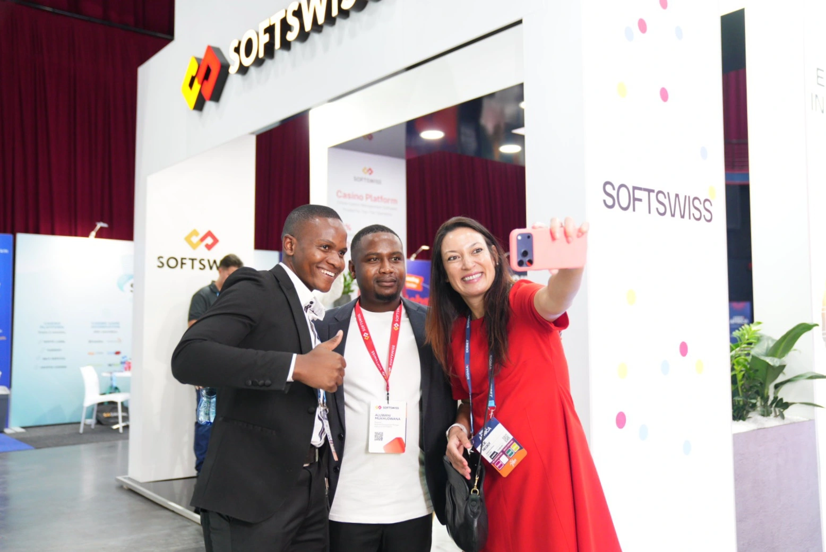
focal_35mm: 32
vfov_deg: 41.2
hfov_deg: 58.7
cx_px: 413
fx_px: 735
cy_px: 276
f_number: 2.8
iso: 2000
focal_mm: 32
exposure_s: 1/161
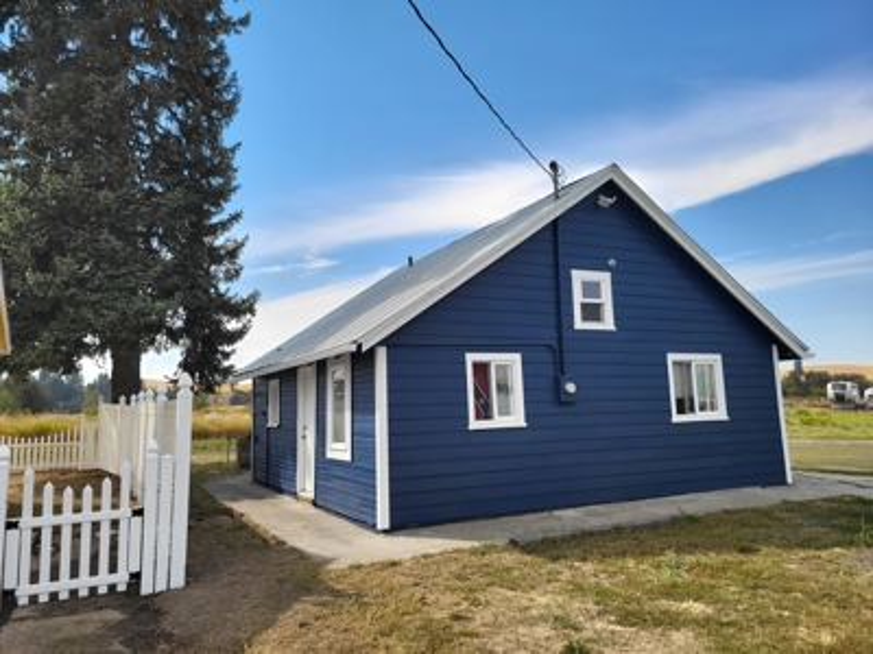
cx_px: 436
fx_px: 656
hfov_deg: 67.3
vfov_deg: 53.1
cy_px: 327
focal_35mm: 26
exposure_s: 1/1967
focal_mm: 5.4
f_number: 1.8
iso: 40
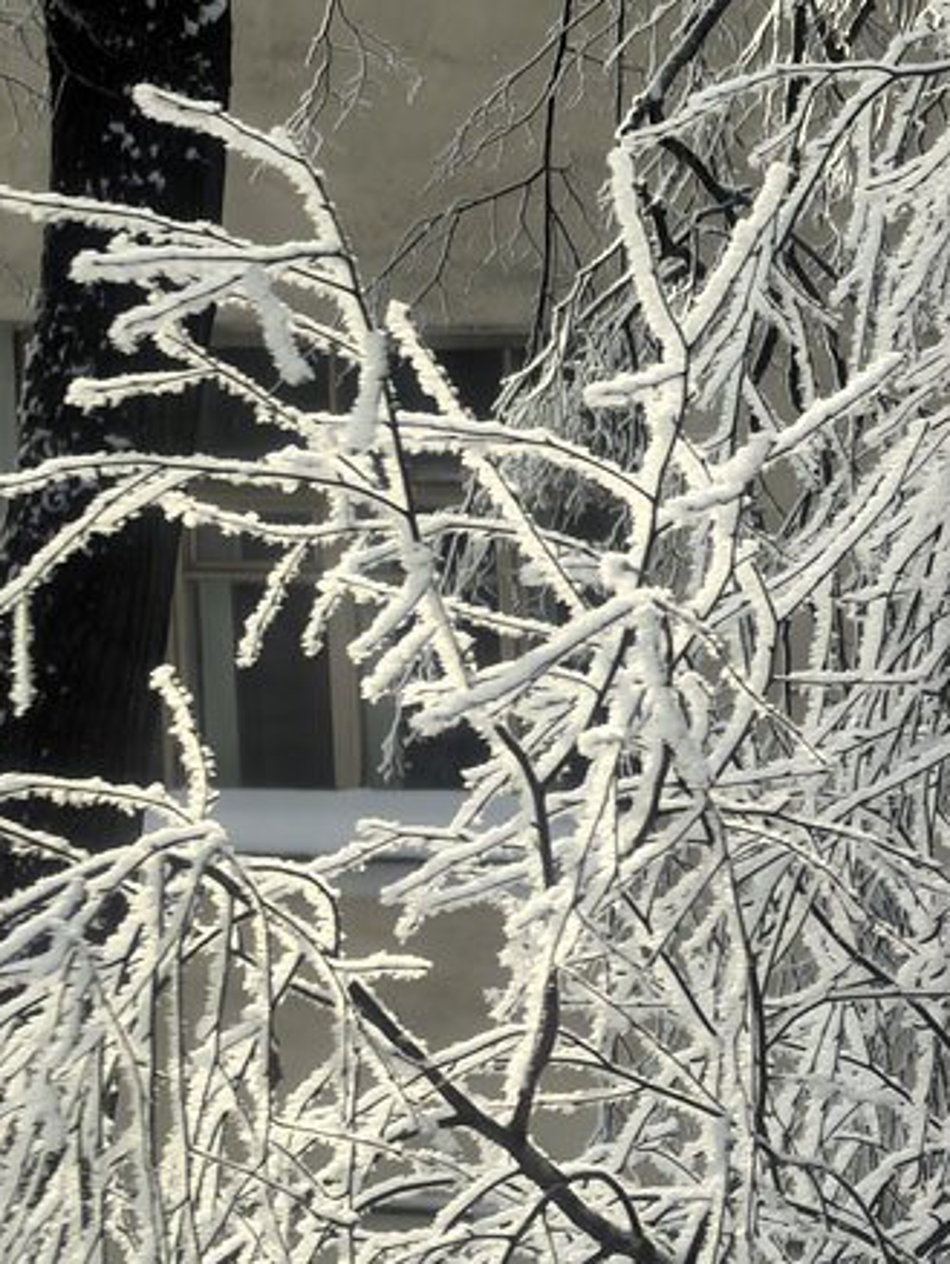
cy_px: 462
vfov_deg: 5.3
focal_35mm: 377
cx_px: 582
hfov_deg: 3.9
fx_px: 13782
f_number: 2.1
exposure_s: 1/399
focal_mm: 15
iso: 50
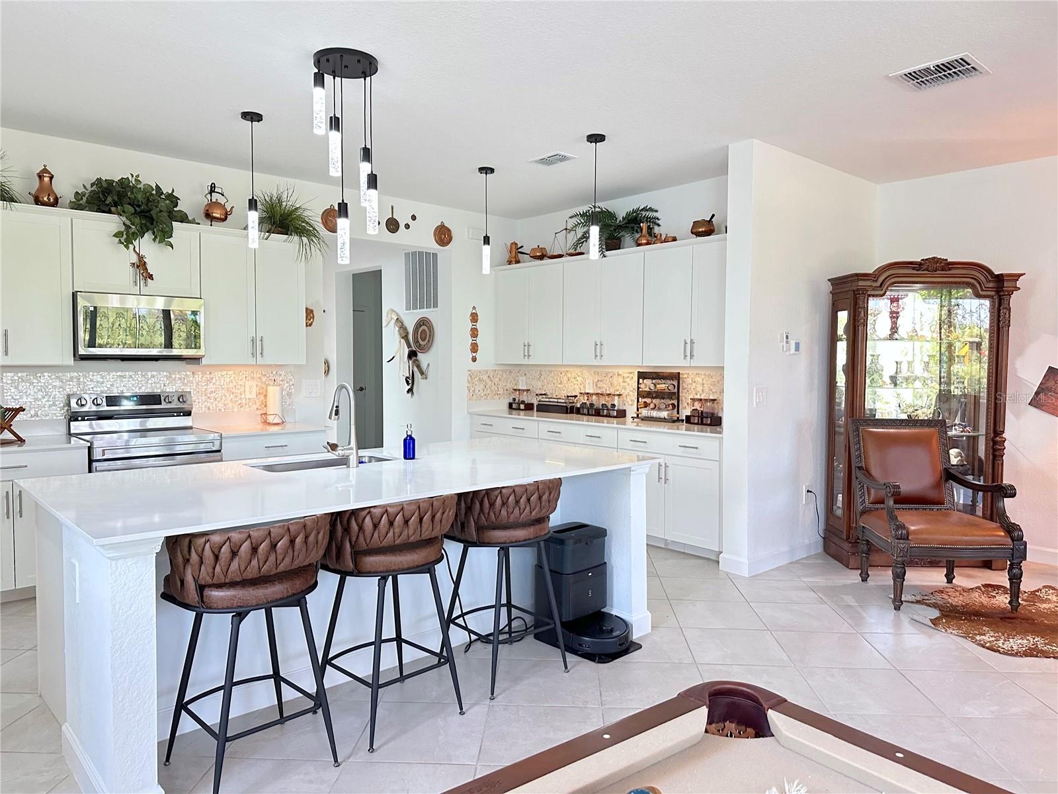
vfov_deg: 56.8
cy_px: 397
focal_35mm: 24
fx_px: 734
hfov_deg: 71.6
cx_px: 529
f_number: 1.78
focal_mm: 6.86
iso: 500
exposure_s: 1/60
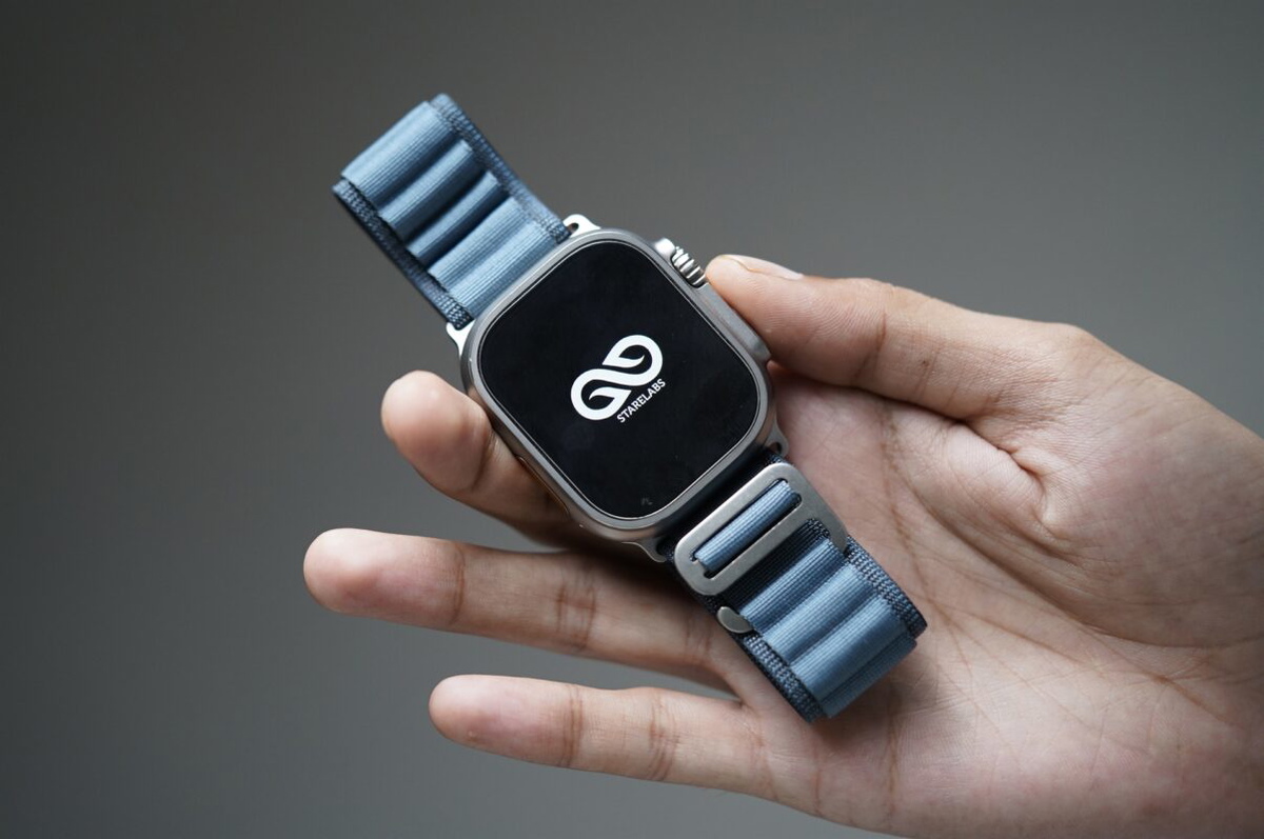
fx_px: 3156
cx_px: 632
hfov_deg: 22.6
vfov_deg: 15.2
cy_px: 420
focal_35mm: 90
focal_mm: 90
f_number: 2.8
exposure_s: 1/90
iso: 2000
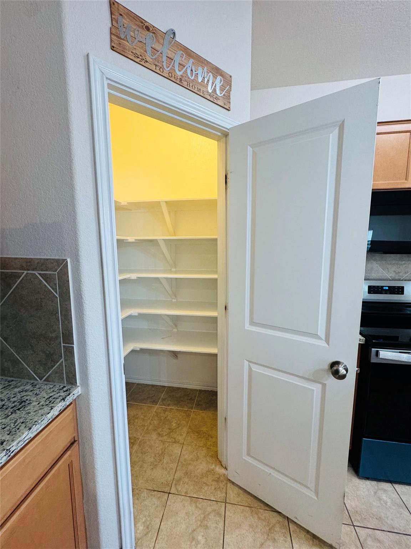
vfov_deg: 102.1
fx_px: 222
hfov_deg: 85.7
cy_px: 274
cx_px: 206
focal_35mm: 14
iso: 200
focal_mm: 2.22
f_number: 2.2
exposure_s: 1/120
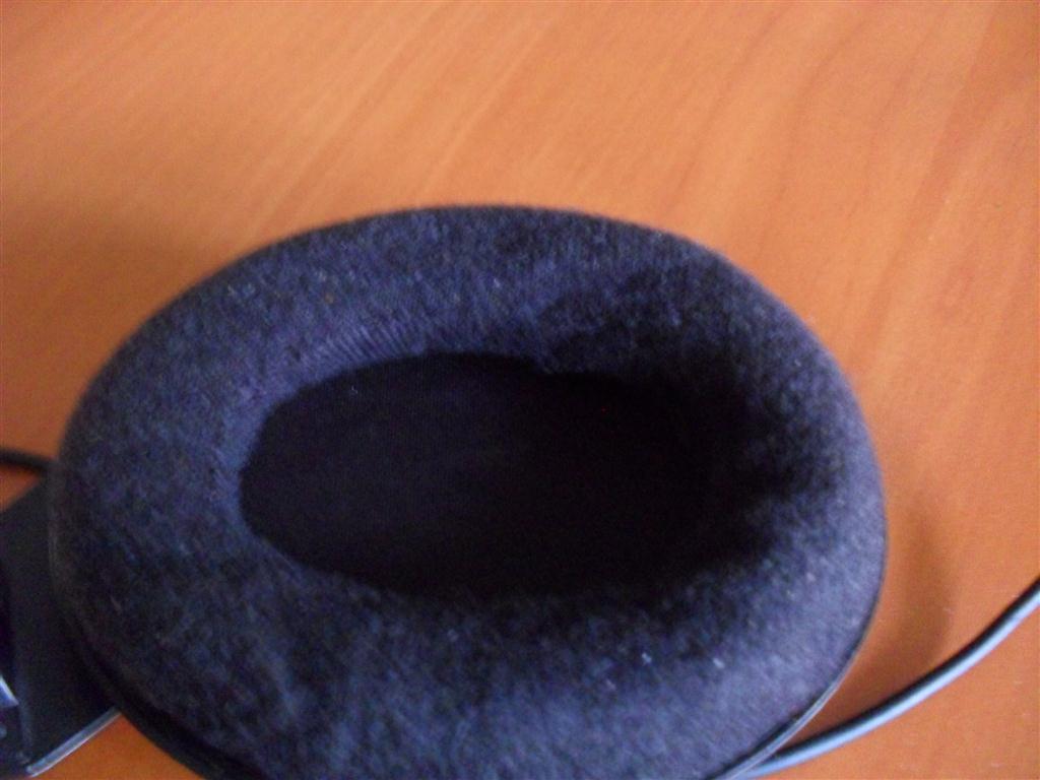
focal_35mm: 38
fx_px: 1142
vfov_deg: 37.7
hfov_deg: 49.0
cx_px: 520
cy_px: 390
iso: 400
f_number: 2.8
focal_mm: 6.3
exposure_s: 1/8
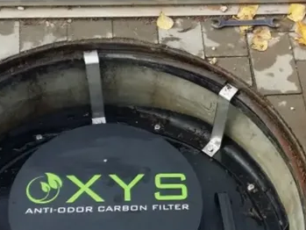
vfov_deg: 16.2
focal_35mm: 91
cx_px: 243
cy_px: 145
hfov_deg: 21.3
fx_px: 805
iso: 50
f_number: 2.2
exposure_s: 1/247
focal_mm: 4.13
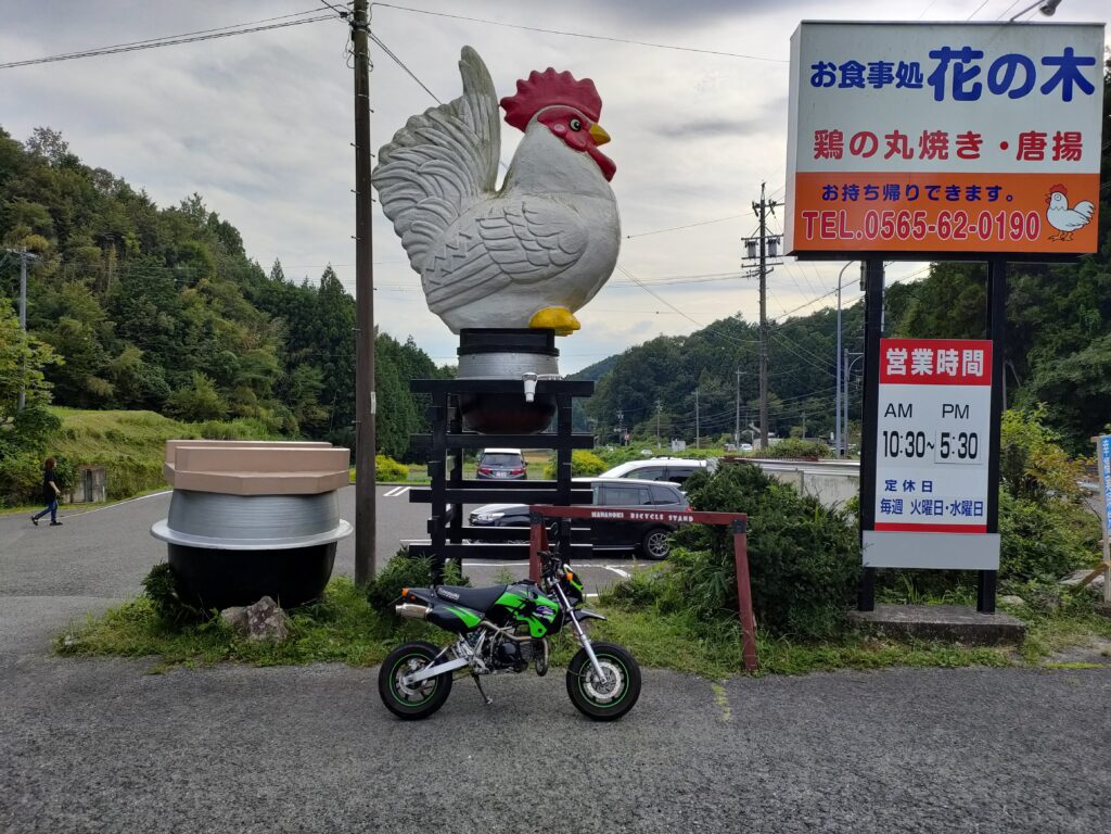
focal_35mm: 27
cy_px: 417
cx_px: 556
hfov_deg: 65.3
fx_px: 867
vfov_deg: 51.4
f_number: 1.7
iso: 100
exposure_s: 1/312
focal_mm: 4.73
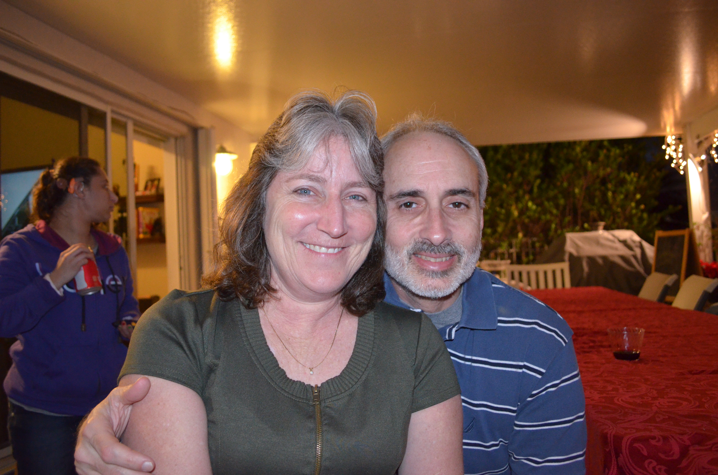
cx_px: 359
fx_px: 537
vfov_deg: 47.7
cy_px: 238
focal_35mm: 27
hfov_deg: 67.5
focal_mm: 18
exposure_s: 1/60
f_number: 3.5
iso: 2800
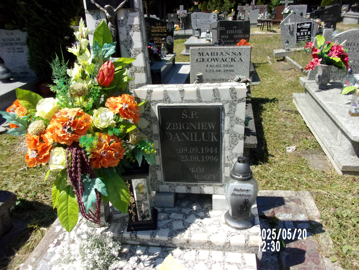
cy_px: 135
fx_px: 290
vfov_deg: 49.7
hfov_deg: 63.4
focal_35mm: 28
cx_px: 180
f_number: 10.8
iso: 200
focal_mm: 5.1
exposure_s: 1/210
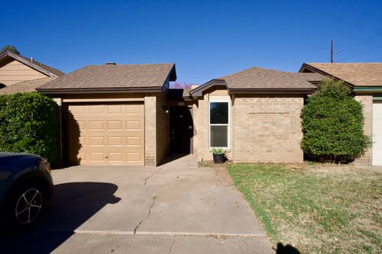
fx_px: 208
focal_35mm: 20
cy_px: 127
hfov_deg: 85.0
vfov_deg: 62.8
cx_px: 191
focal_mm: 13.1
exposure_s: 1/1000
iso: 250
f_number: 8
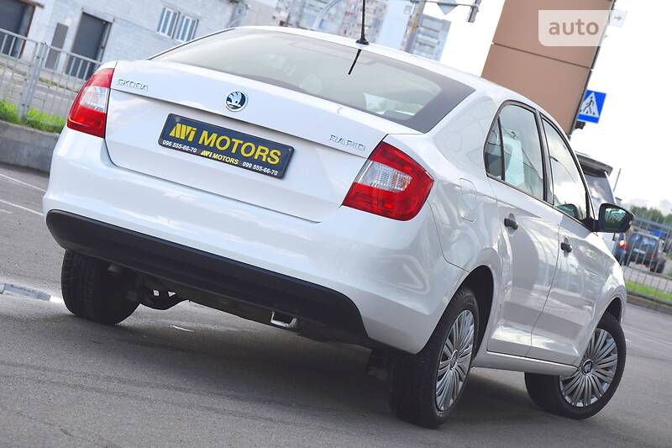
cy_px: 224
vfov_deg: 12.2
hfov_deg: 18.2
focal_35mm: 112
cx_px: 336
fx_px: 2099
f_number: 8
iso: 320
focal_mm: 75
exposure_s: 1/250
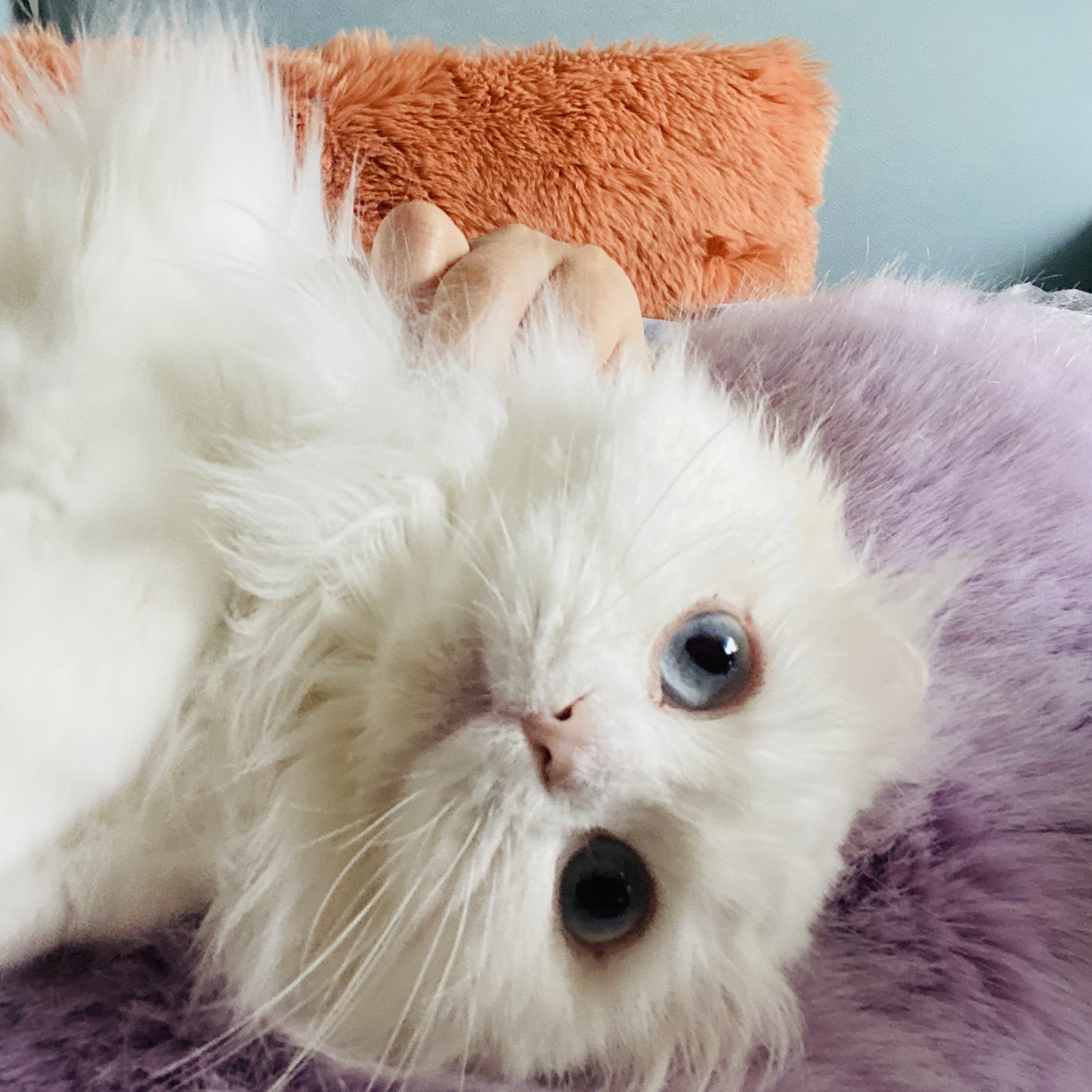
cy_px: 543
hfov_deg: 45.8
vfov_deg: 46.0
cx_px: 430
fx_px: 1285
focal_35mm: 36
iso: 250
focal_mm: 2.71
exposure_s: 1/60
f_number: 2.2
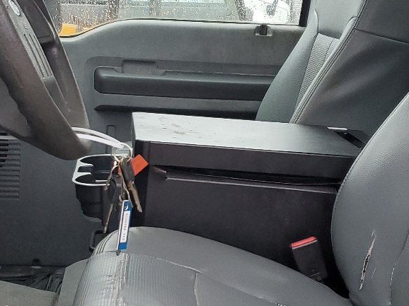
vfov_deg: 20.4
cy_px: 202
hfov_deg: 27.0
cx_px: 201
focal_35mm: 72
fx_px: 850
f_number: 1.5
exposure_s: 1/120
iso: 97
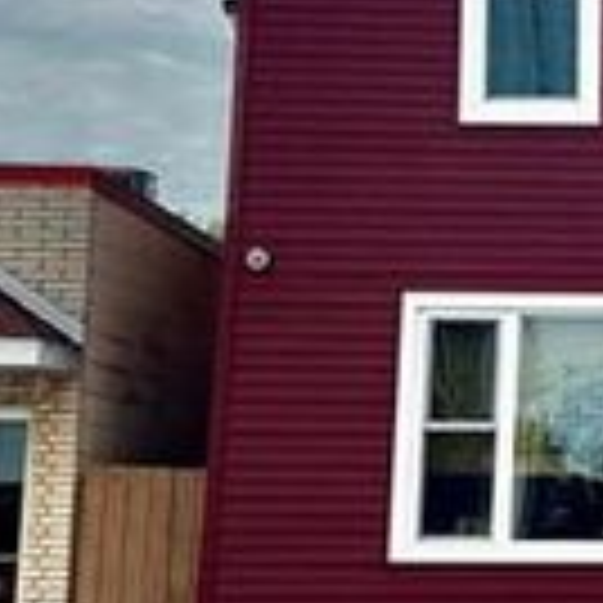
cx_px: 900
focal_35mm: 114
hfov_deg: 14.3
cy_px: 178
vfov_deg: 15.2
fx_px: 2247
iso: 50
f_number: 1.5
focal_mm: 5.7
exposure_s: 1/10309
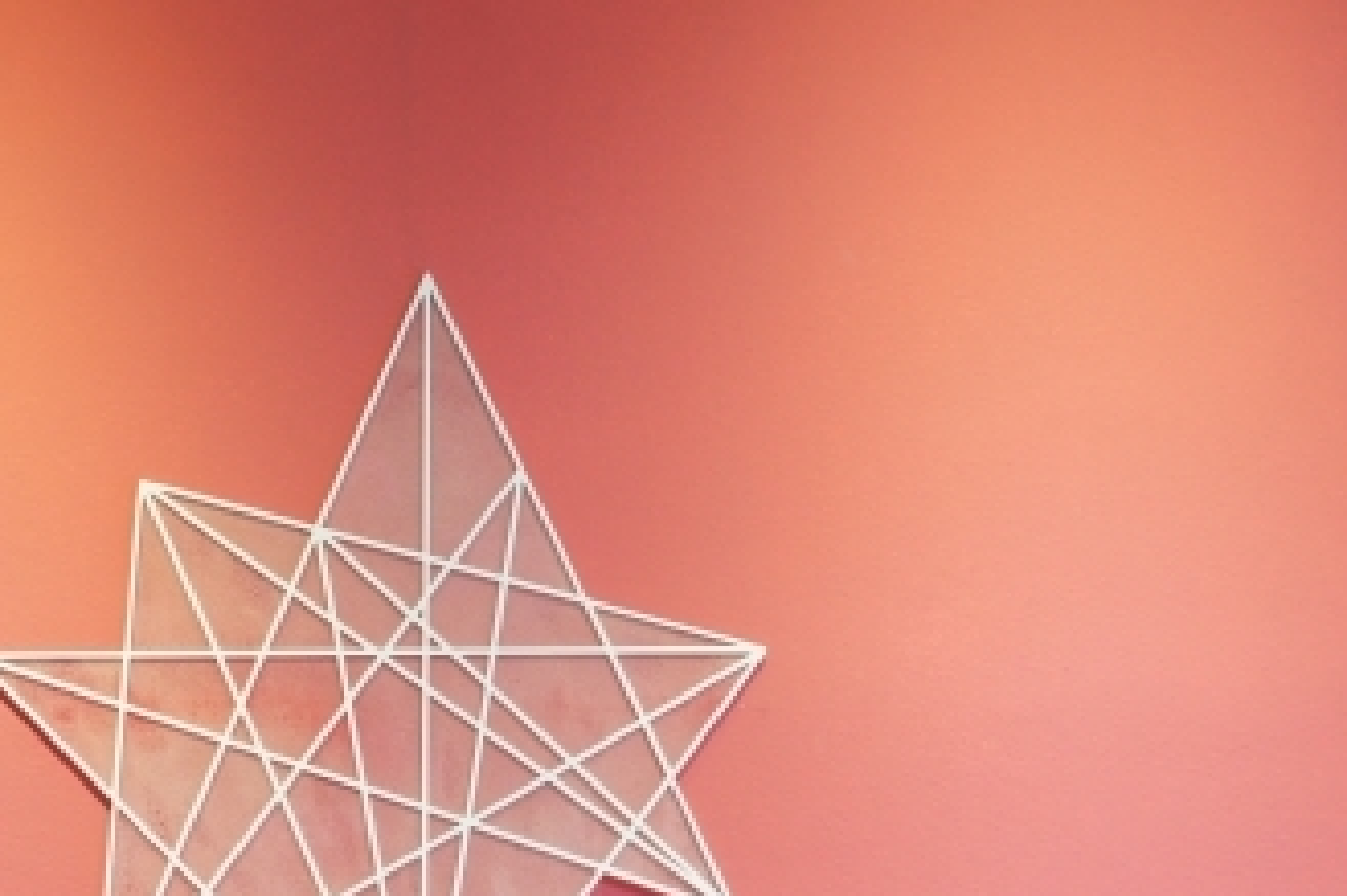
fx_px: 3179
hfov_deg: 23.7
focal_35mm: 85
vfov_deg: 15.7
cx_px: 385
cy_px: 902
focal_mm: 35
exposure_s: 1/60
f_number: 5.6
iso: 1000
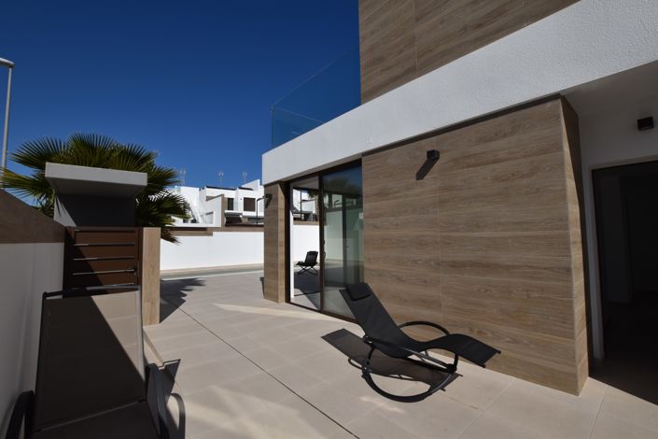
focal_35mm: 15
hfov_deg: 100.4
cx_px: 329
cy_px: 220
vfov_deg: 77.3
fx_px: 274
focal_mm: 10
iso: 200
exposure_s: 1/1250
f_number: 10
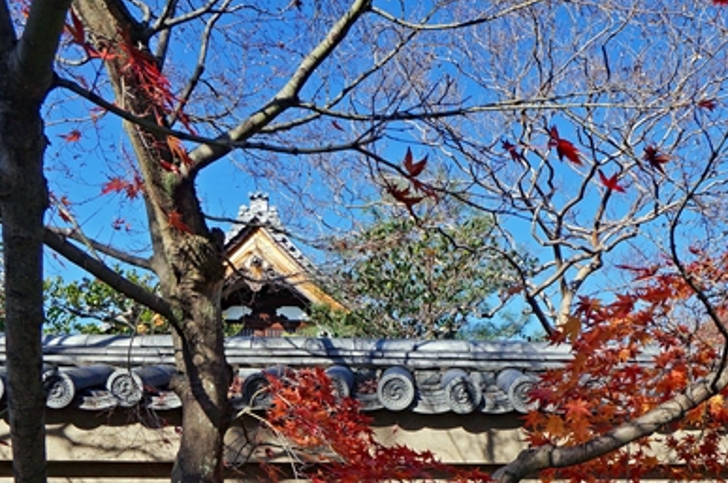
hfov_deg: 59.8
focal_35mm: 31
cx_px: 438
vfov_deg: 40.0
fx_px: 626
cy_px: 408
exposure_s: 1/160
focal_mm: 10
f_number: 9
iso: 100
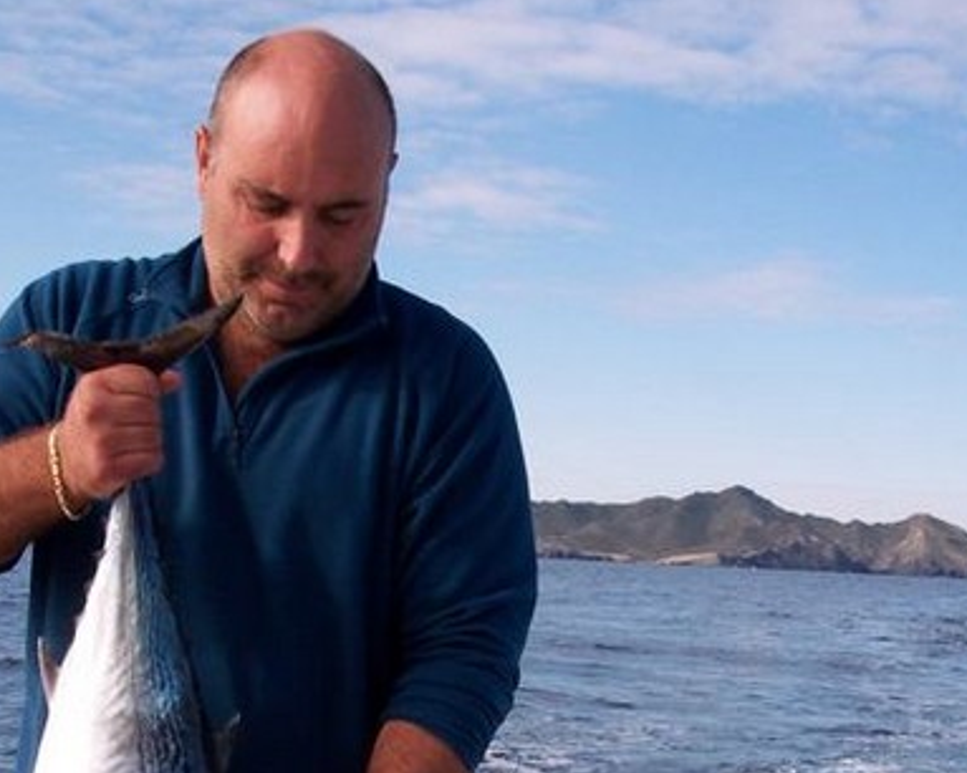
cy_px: 745
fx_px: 1745
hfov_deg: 31.0
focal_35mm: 61
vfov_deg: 24.0
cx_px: 465
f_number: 4.8
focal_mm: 8
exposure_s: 1/500
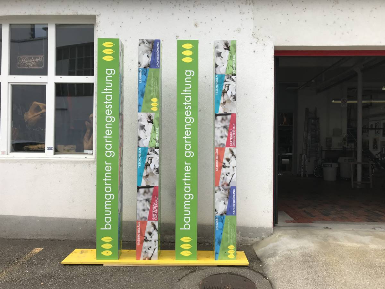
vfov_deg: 49.7
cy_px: 144
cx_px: 192
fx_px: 311
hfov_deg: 63.4
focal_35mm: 28
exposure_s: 1/1451
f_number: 1.8
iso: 20
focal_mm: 3.99
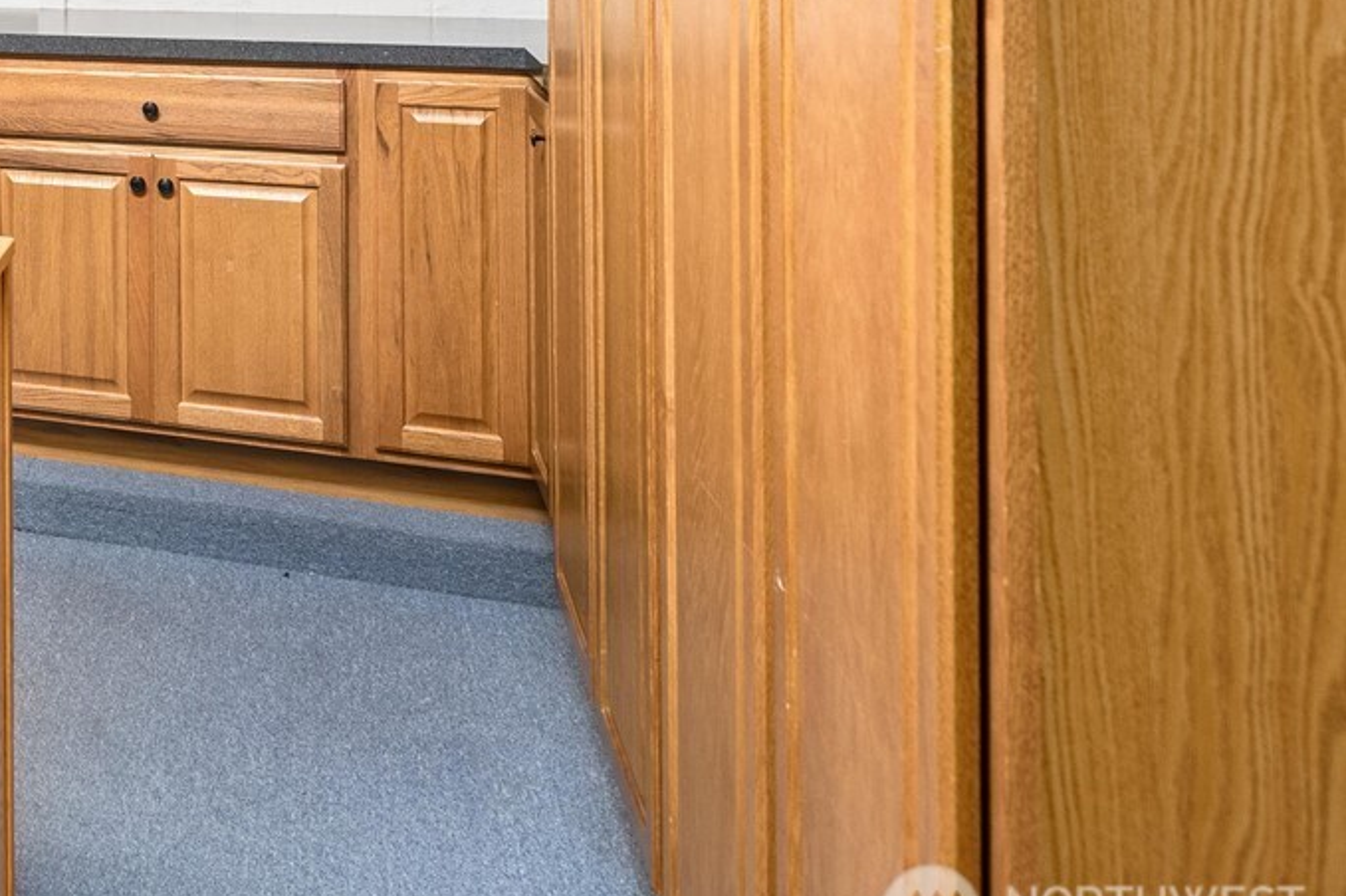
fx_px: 1495
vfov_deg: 29.5
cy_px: -130
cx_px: -318
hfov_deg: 36.1
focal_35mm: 40
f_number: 6.7
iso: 1000
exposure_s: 1/4
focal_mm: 16
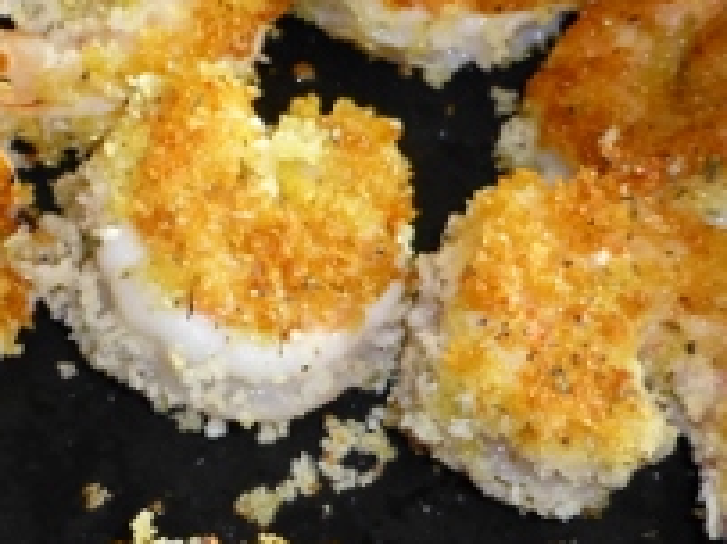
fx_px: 2036
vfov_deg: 15.2
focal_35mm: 97
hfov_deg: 19.9
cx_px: 104
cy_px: 268
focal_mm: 7.4
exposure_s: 1/60
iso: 800
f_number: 3.9
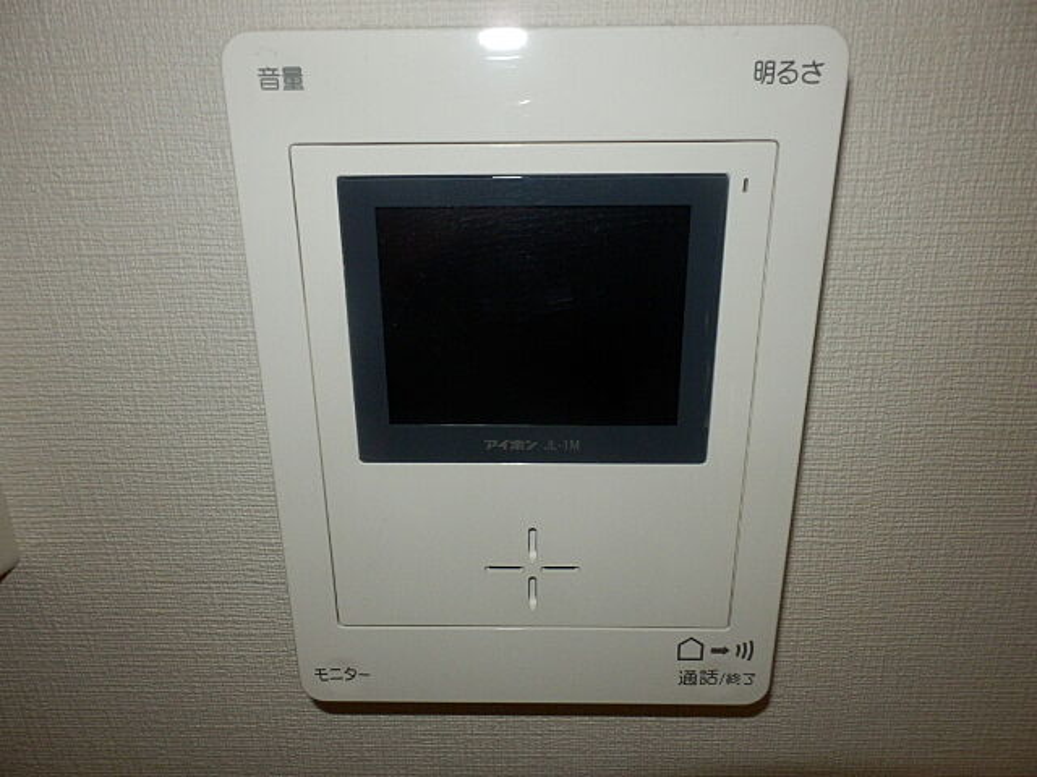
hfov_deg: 71.6
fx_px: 719
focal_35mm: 24
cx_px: 518
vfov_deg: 56.8
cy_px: 388
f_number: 7.9
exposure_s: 1/30
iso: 400
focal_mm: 4.2
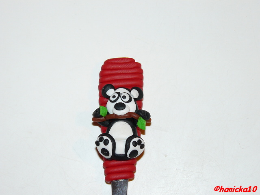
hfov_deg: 16.8
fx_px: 879
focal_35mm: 117
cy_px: 98
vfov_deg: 12.7
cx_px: 130
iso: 100
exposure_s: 1/30
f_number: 3.2
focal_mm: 19.5
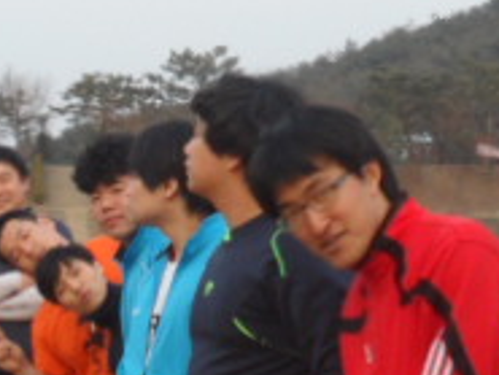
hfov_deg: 13.7
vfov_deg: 10.1
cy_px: 521
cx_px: 173
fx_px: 2077
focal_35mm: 144
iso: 80
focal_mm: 4.9
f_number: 3.3
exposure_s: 1/90
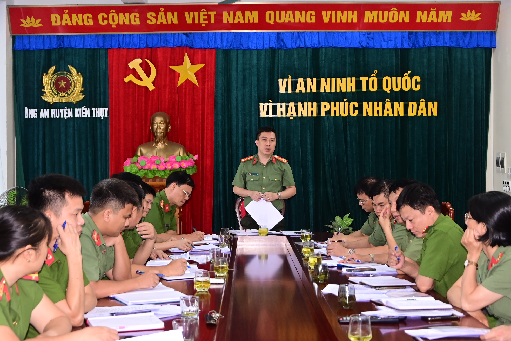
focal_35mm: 52
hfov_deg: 38.2
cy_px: 170
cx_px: 256
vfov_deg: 26.0
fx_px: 738
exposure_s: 1/200
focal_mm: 35
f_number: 4.5
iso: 1000
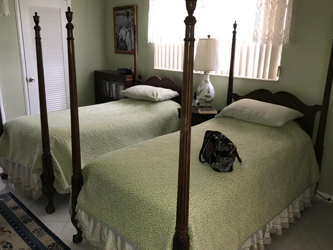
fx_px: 308
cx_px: 154
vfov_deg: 44.1
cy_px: 133
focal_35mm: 32
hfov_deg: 56.8
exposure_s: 1/30
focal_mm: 3.99
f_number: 1.8
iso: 64
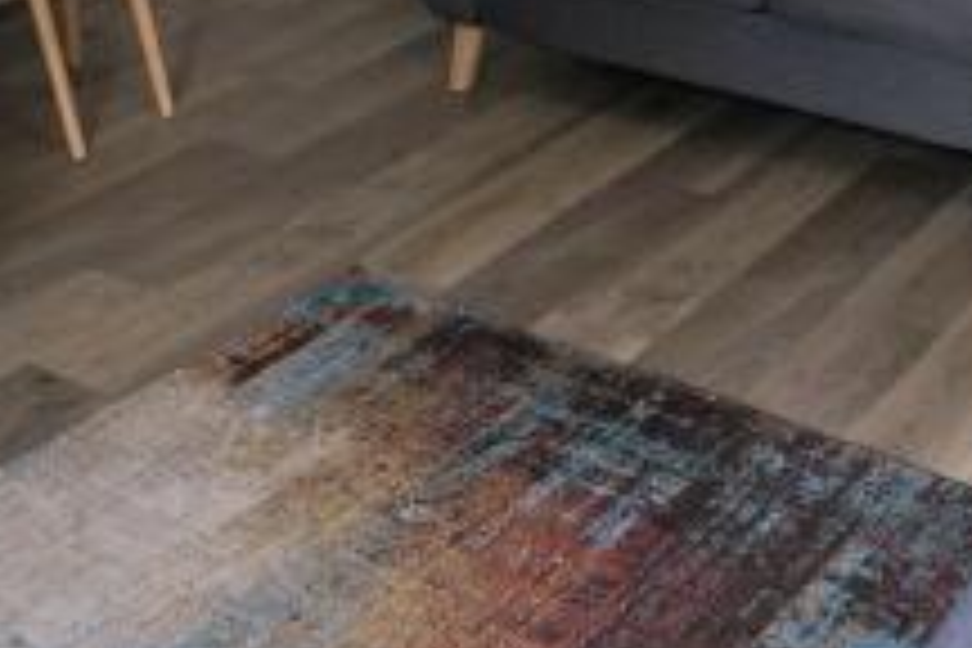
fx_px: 2052
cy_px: -362
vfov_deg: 16.2
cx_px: 608
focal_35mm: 76
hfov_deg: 26.6
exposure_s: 1/160
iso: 640
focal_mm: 16
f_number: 4
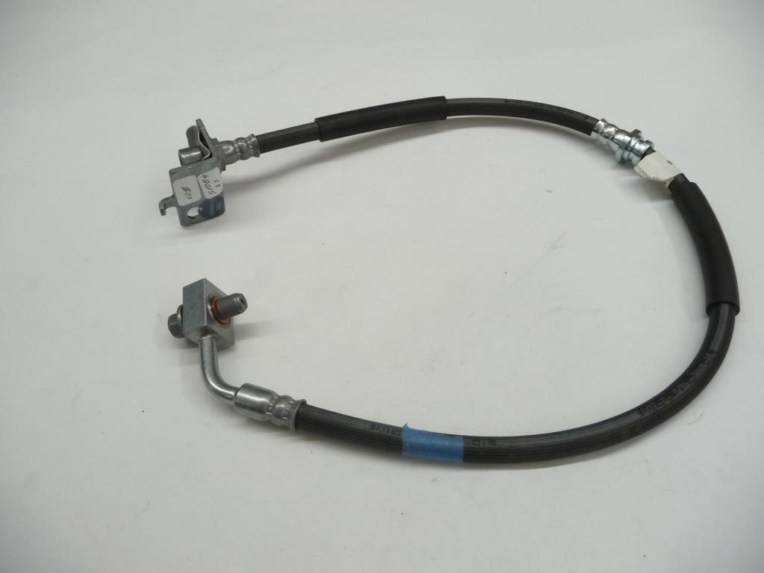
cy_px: 286
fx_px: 618
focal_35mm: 28
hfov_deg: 63.4
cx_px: 382
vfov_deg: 49.7
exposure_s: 1/60
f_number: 3.3
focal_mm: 4.7
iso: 250
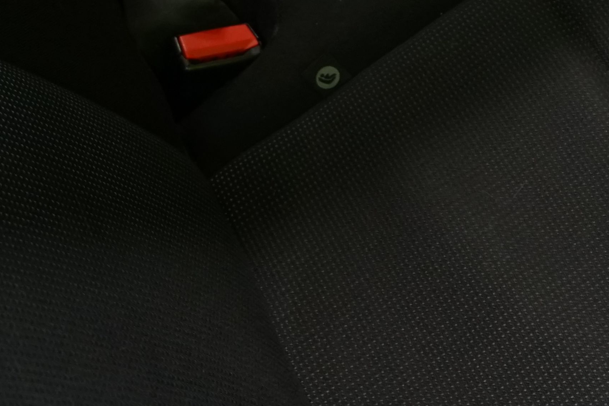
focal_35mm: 102
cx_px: 777
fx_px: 1725
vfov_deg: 12.7
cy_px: -225
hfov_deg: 18.7
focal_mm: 29
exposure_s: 1/15
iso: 1250
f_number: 5
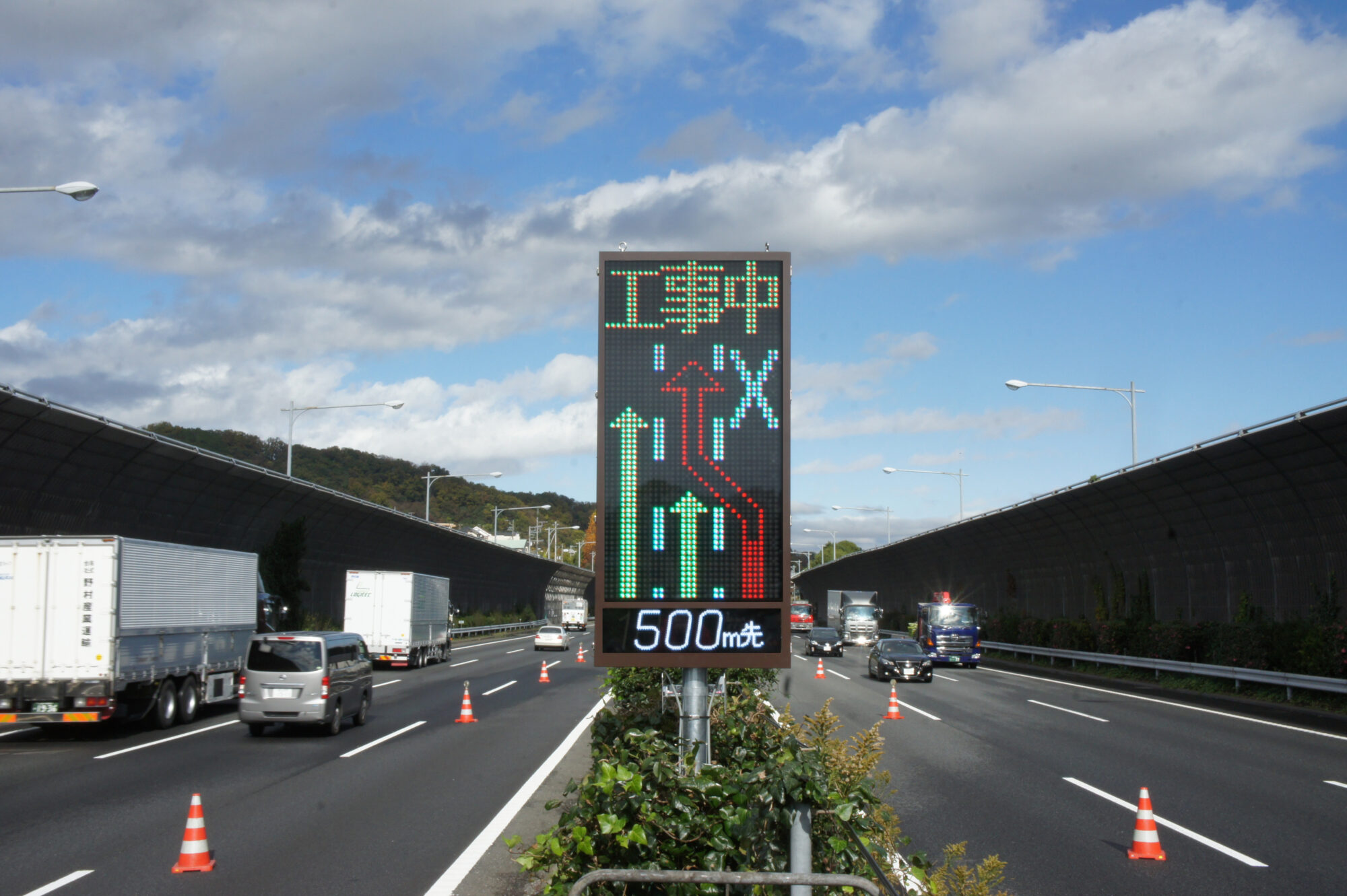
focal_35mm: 42
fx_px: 1571
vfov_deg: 31.9
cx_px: 674
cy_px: 448
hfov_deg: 46.4
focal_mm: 28
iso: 400
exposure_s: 1/125
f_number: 22
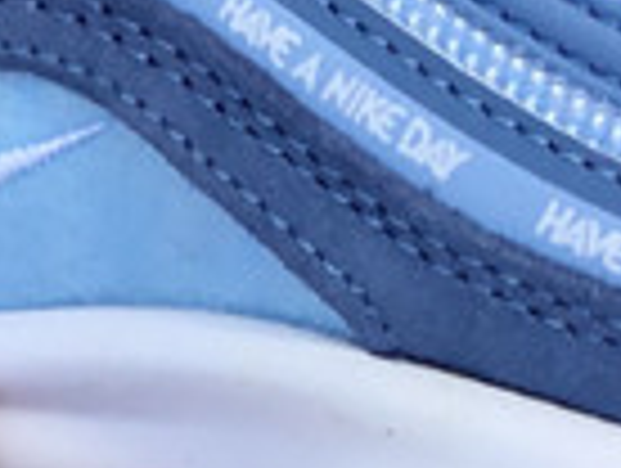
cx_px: -36
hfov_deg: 9.7
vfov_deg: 7.4
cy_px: 286
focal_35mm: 202
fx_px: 3630
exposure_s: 1/438
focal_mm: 3.3
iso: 25
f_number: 2.4
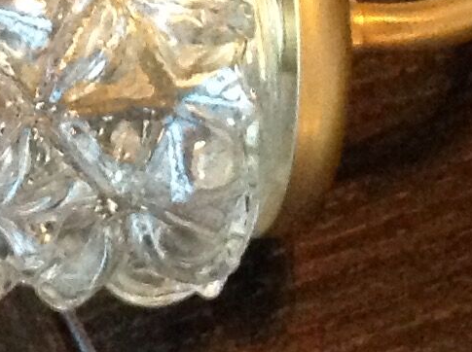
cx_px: -550
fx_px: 2545
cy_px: -137
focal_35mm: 187
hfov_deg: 9.7
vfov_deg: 7.8
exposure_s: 1/15
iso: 500
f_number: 2.4
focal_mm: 4.28
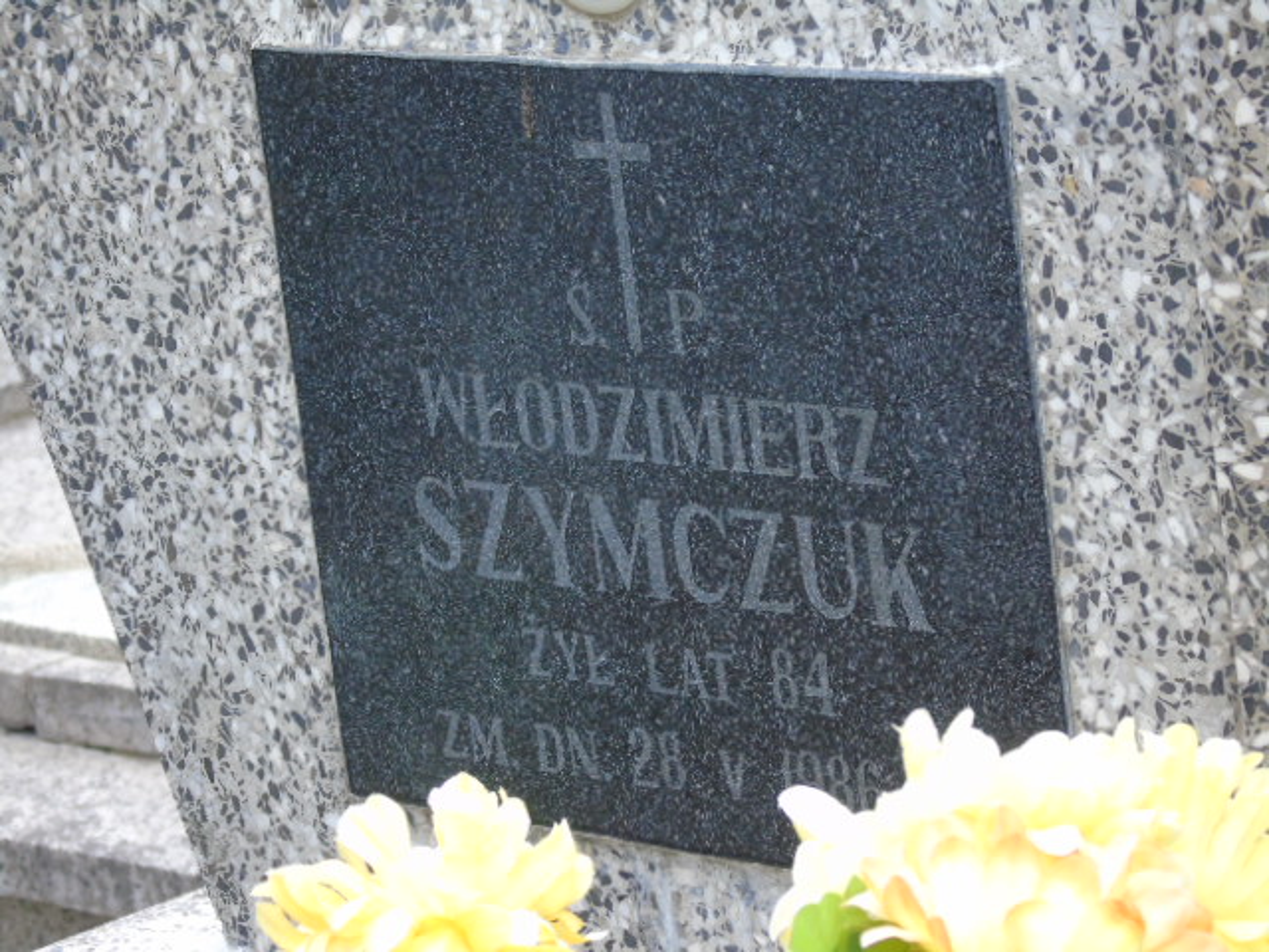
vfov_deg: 8.0
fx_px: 6819
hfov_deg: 10.6
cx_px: 634
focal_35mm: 186
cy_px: 476
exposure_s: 1/125
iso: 400
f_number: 5
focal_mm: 33
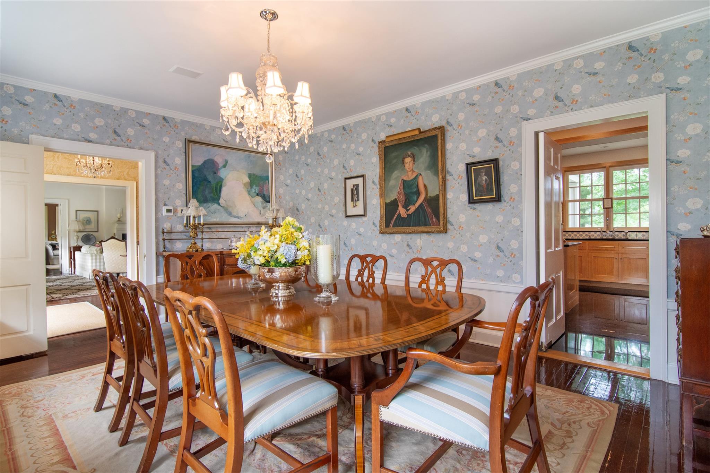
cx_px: 355
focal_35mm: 16
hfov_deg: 95.0
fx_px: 325
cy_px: 236
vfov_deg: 72.0
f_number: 8
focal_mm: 11
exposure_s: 1/30
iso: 800
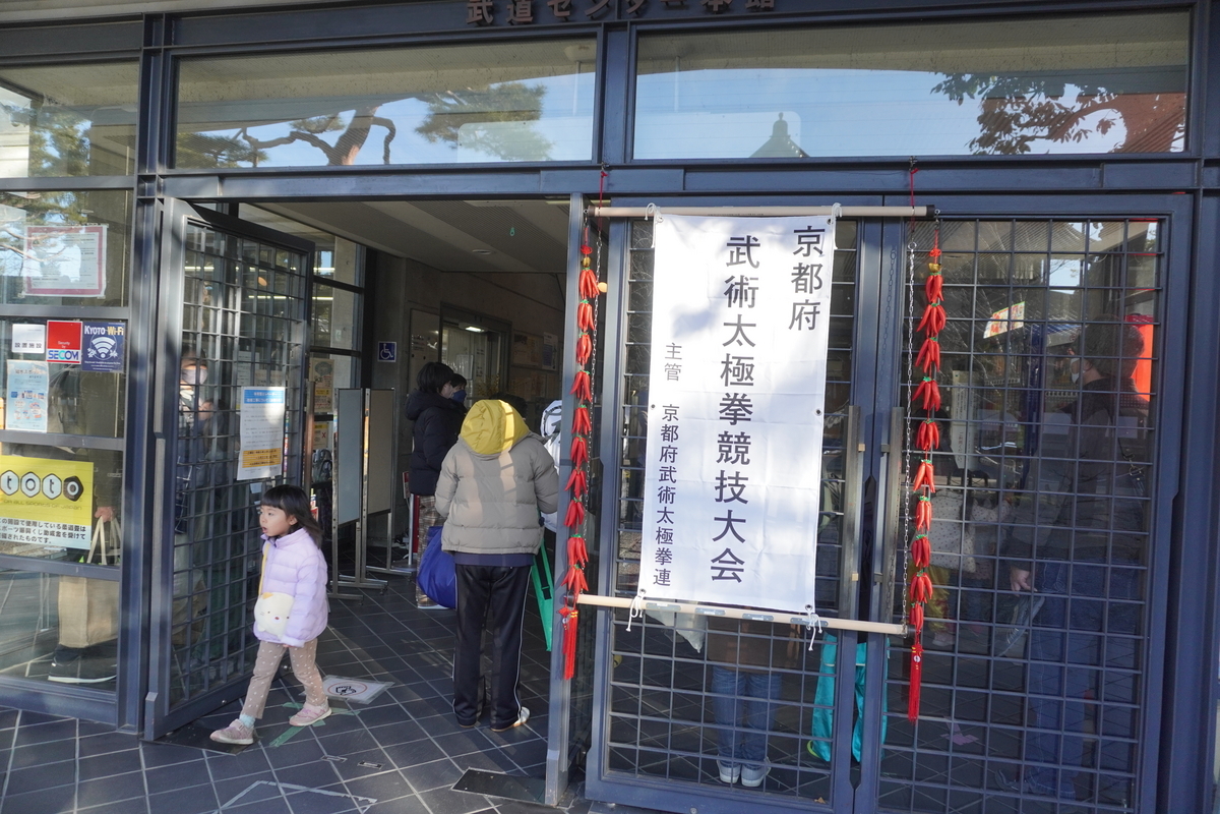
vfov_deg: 53.1
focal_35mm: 24
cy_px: 407
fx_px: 813
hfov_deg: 73.7
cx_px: 610
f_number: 4
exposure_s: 1/160
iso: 400
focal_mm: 16
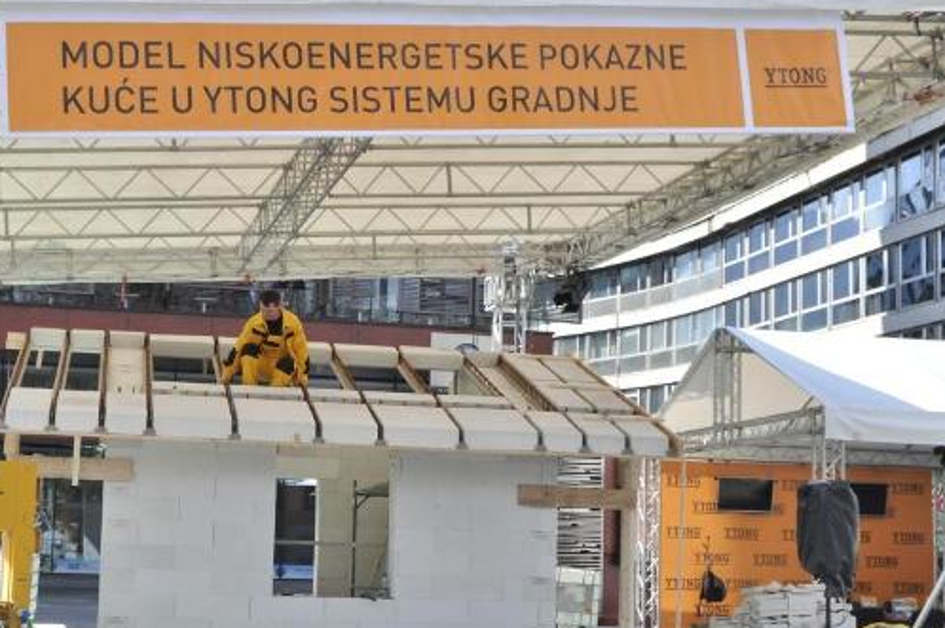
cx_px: 366
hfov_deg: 36.1
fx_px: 1442
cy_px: 390
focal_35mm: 55
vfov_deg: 24.5
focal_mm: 28
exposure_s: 1/640
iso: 1000
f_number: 13
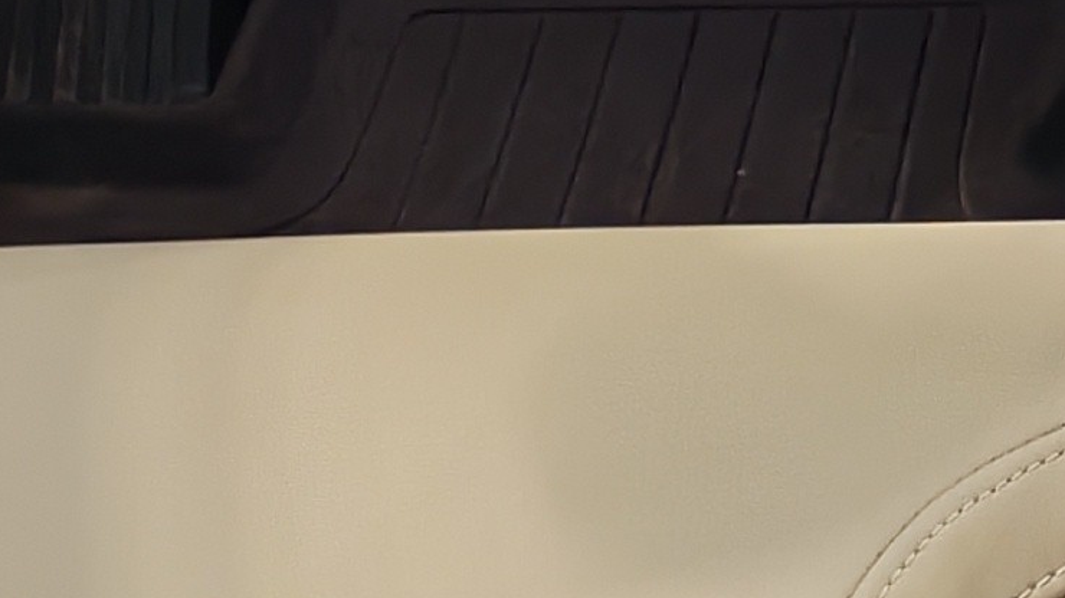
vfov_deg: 6.3
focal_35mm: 187
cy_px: -538
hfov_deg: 10.8
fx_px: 5280
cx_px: 1947
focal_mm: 6.12
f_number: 1.9
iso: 1262
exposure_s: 1/50
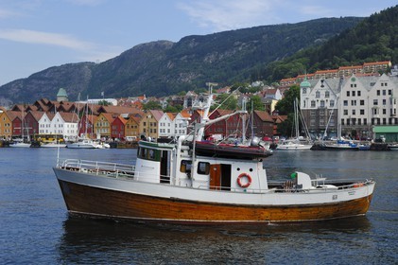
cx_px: 199
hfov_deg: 42.4
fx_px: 514
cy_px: 132
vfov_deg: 28.9
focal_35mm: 46
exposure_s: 1/320
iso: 100
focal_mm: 31
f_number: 7.1
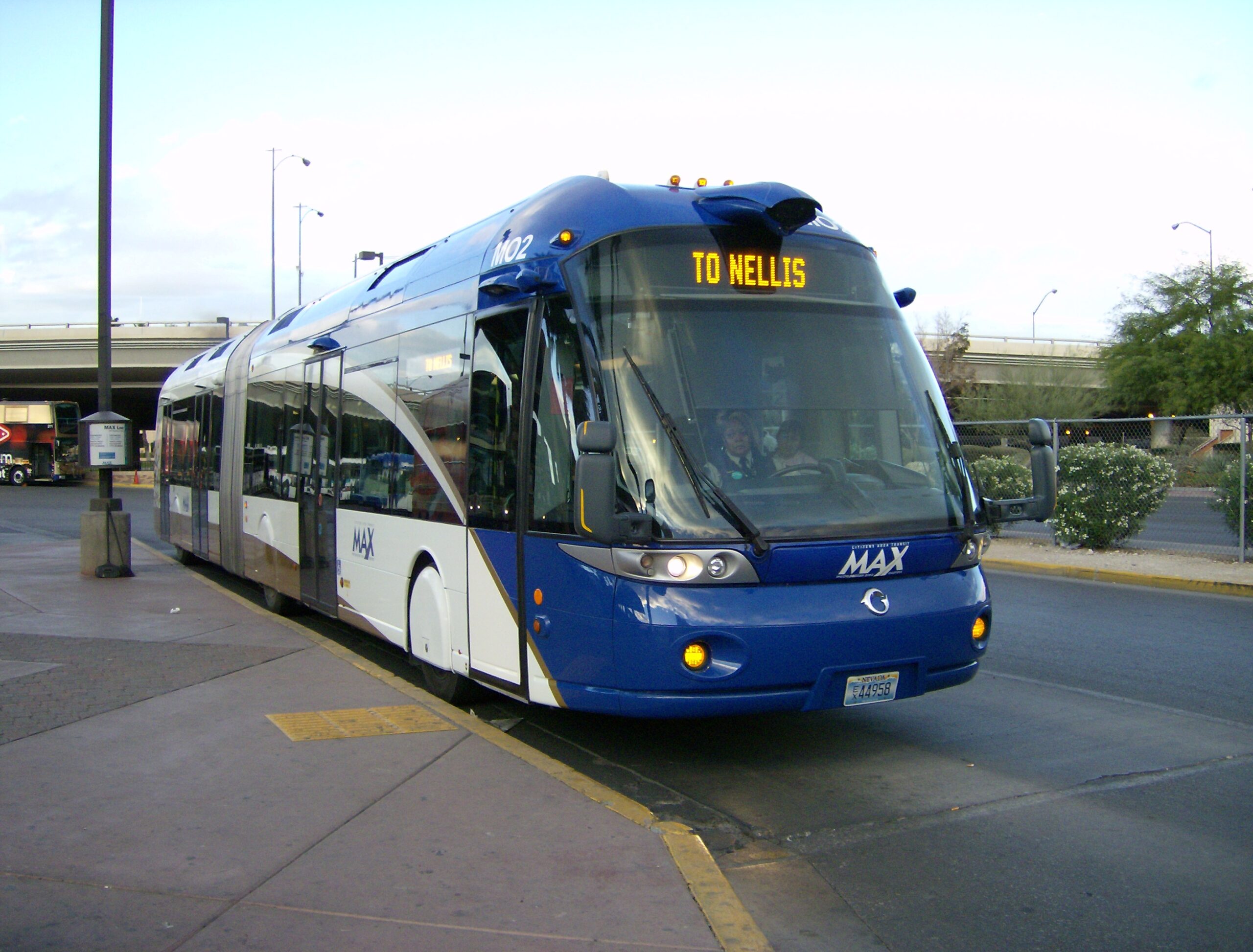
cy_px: 476
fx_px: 1309
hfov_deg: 51.1
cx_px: 626
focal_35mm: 36
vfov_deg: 40.0
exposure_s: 1/123
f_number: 2.8
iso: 100
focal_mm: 6
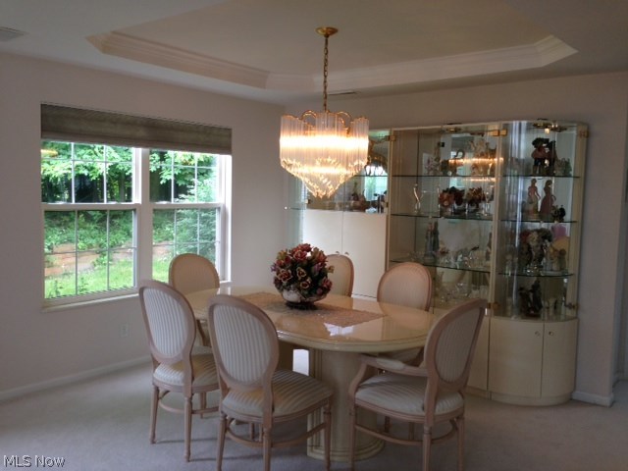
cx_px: 314
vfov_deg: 42.9
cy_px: 236
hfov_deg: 55.4
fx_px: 599
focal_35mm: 33
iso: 50
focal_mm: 4.12
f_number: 2.4
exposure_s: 1/40
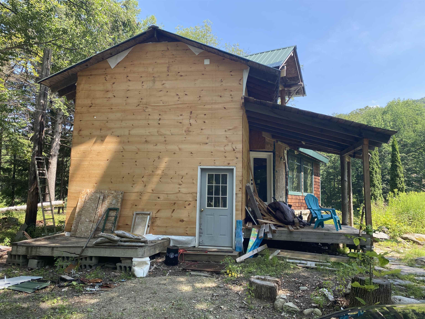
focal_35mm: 26
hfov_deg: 67.3
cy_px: 160
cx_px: 212
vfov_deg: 53.1
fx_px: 319
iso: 32
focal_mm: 4.25
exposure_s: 1/475
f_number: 1.8
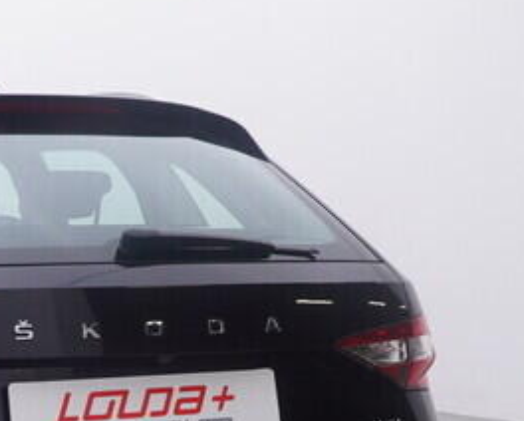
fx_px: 1271
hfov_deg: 20.9
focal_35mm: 82
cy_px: 348
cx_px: -183
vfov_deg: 18.6
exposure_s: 1/80
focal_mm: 15
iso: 200
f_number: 5
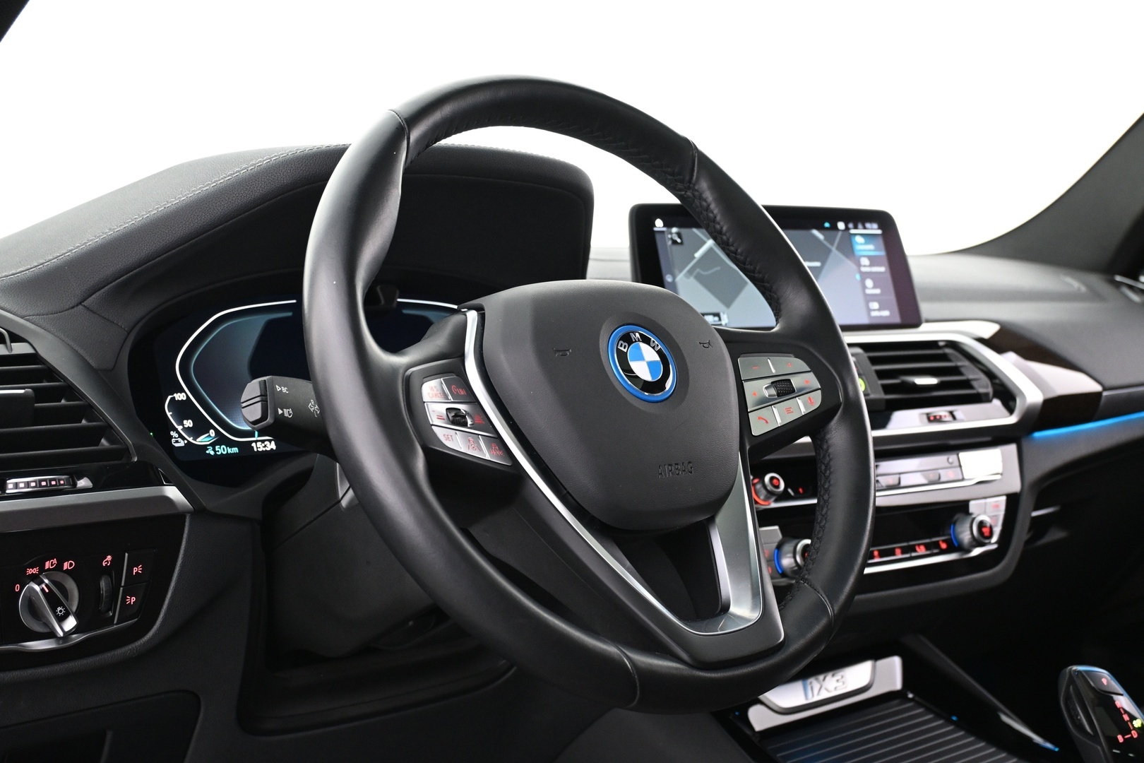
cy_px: 382
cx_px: 572
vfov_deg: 30.8
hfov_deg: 45.0
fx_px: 1382
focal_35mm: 44
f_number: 4.8
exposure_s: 1/10
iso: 1600
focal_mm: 29
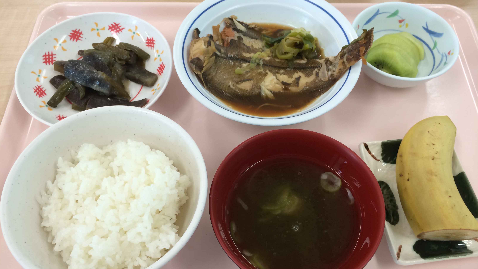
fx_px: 418
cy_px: 162
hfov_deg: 59.5
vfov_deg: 35.5
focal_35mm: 33
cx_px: 240
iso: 40
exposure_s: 1/40
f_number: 2.2
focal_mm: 4.12
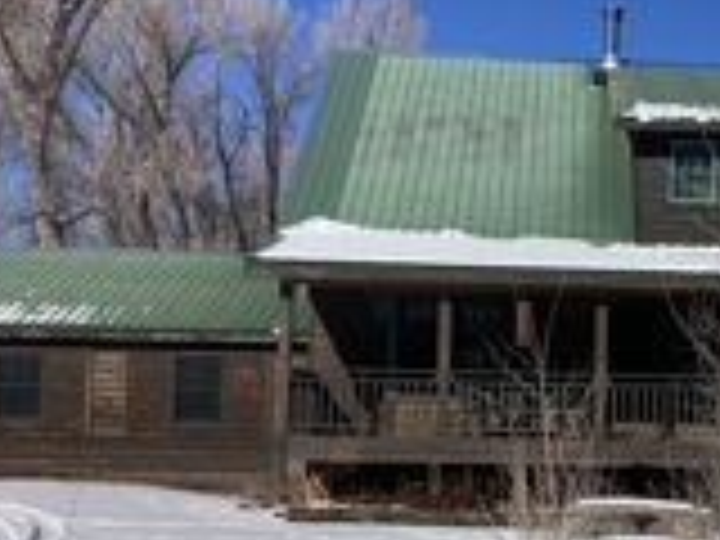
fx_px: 1456
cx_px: 652
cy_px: 338
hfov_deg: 26.8
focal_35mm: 70
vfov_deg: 21.0
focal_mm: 3.99
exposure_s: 1/5405
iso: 20
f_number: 1.8
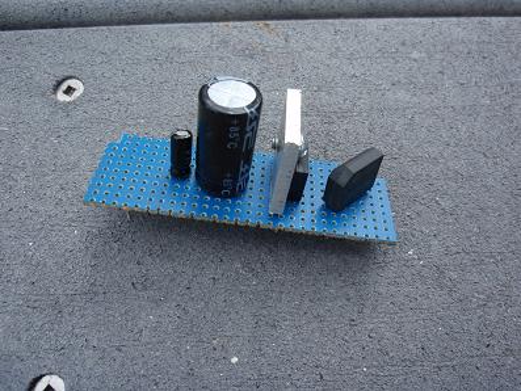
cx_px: 260
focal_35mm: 28
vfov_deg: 49.8
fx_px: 422
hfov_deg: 63.4
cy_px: 196
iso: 64
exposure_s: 1/200
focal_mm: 5
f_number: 3.2
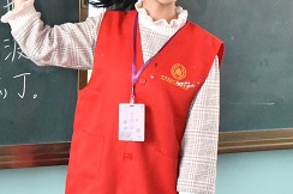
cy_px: 10
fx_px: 864
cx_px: 4
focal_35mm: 106
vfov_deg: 12.7
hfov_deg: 18.8
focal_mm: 27
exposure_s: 1/125
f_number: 5.6
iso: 8000
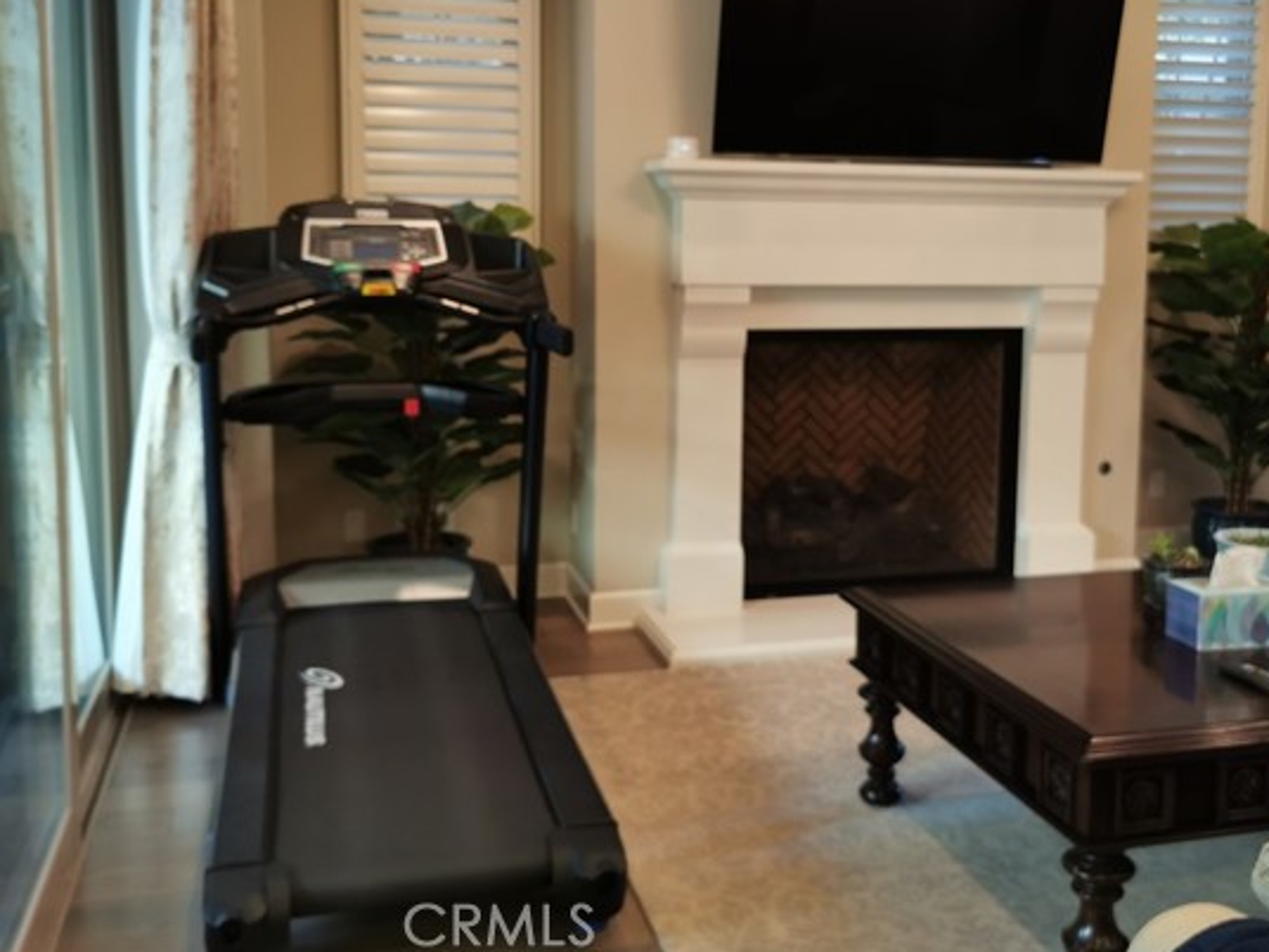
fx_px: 1356
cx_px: 717
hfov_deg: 50.0
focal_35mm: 37
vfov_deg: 38.5
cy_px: 391
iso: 160
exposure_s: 1/60
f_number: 1.6
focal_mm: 5.56
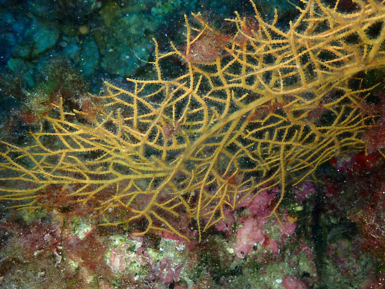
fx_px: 589
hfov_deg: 36.2
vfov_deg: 27.5
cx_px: 192
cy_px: 144
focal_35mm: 53
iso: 200
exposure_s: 1/125
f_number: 4.5
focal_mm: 9.61
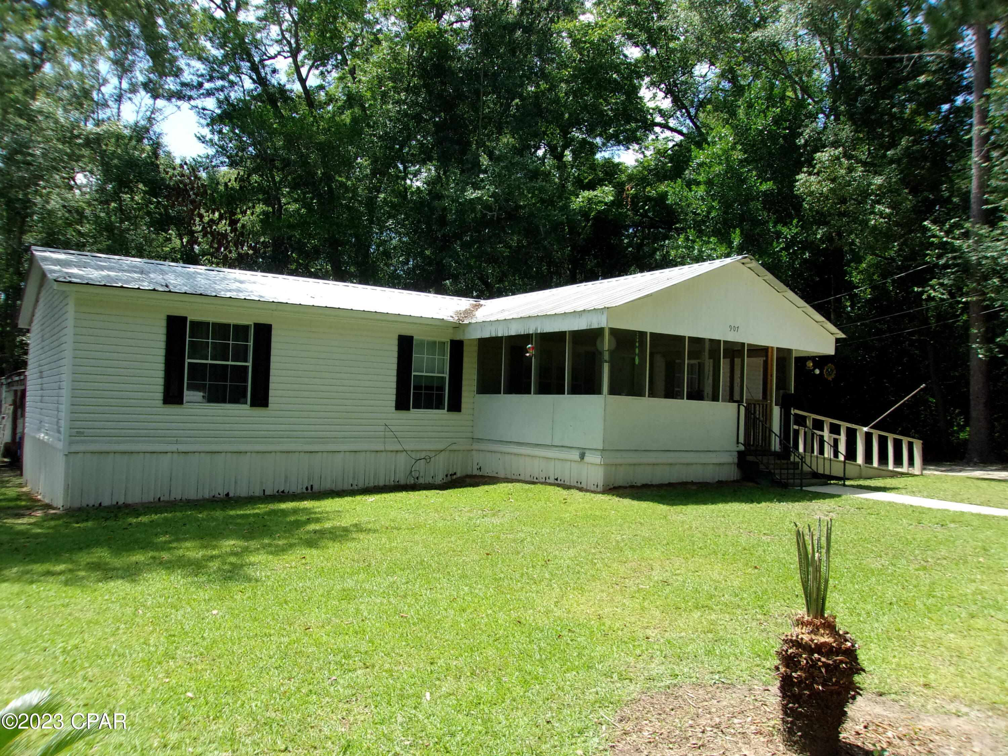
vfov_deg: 51.4
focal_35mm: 27
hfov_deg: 65.3
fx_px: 786
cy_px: 378
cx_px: 504
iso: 200
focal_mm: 4.9
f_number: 10.4
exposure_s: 1/125
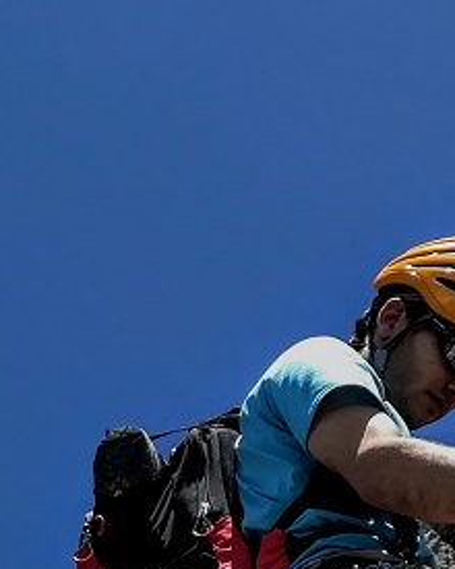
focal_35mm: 129
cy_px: 590
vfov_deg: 14.6
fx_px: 2171
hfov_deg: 11.2
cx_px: -343
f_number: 2.2
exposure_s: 1/762
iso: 50
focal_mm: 3.83
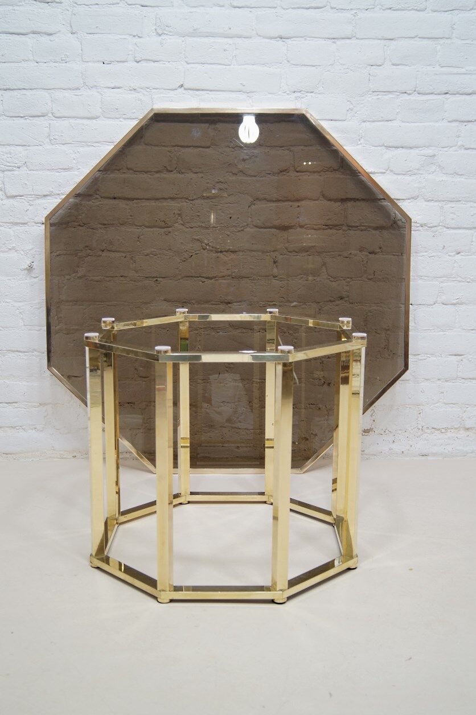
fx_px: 774
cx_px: 238
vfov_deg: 49.6
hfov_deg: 34.2
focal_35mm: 39
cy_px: 358
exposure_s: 1/50
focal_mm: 26
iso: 400
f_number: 4.5
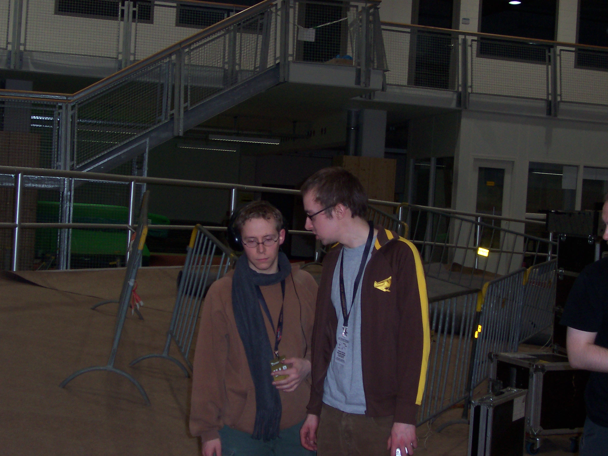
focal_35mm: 63
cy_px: 228
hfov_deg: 30.7
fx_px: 1107
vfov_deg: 23.3
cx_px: 304
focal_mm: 10.1
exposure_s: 1/45
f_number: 3.4
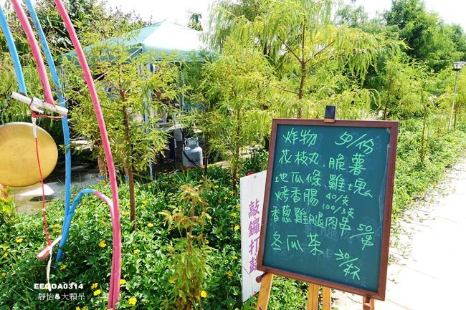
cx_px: 233
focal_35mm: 24
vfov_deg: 53.1
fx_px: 311
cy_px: 155
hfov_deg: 73.8
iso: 125
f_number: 4
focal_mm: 8.8
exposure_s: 1/400
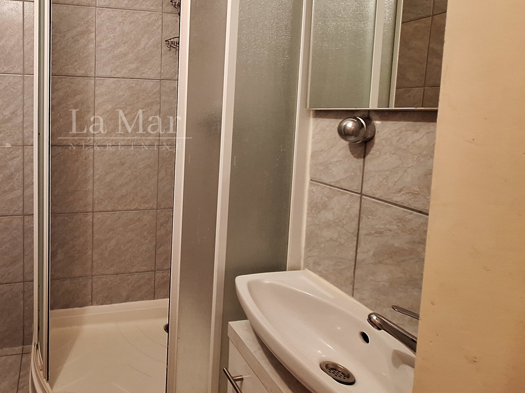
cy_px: 129
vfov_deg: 64.2
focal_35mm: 20
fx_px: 303
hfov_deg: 75.2
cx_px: 125
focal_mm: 1.74
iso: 250
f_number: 2.2
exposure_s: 1/25
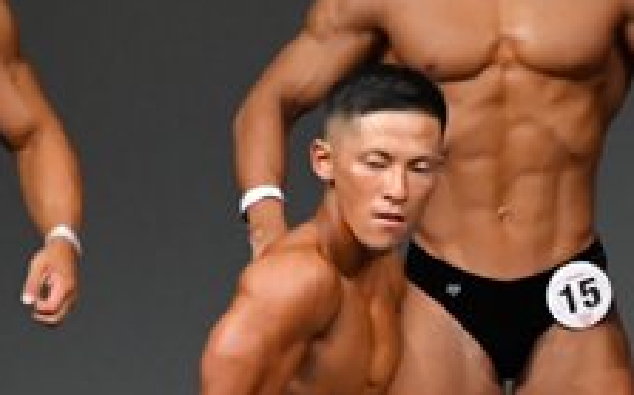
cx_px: 1031
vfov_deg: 1.2
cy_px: 455
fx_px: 19268
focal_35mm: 1116
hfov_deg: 1.9
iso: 4000
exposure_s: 1/400
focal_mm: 210
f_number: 5.6
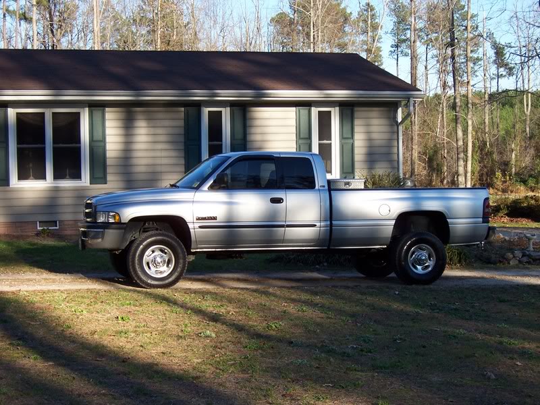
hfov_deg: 26.7
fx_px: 1139
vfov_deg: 20.2
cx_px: 270
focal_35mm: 73
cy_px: 202
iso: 80
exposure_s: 1/250
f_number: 4.8
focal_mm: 12.1
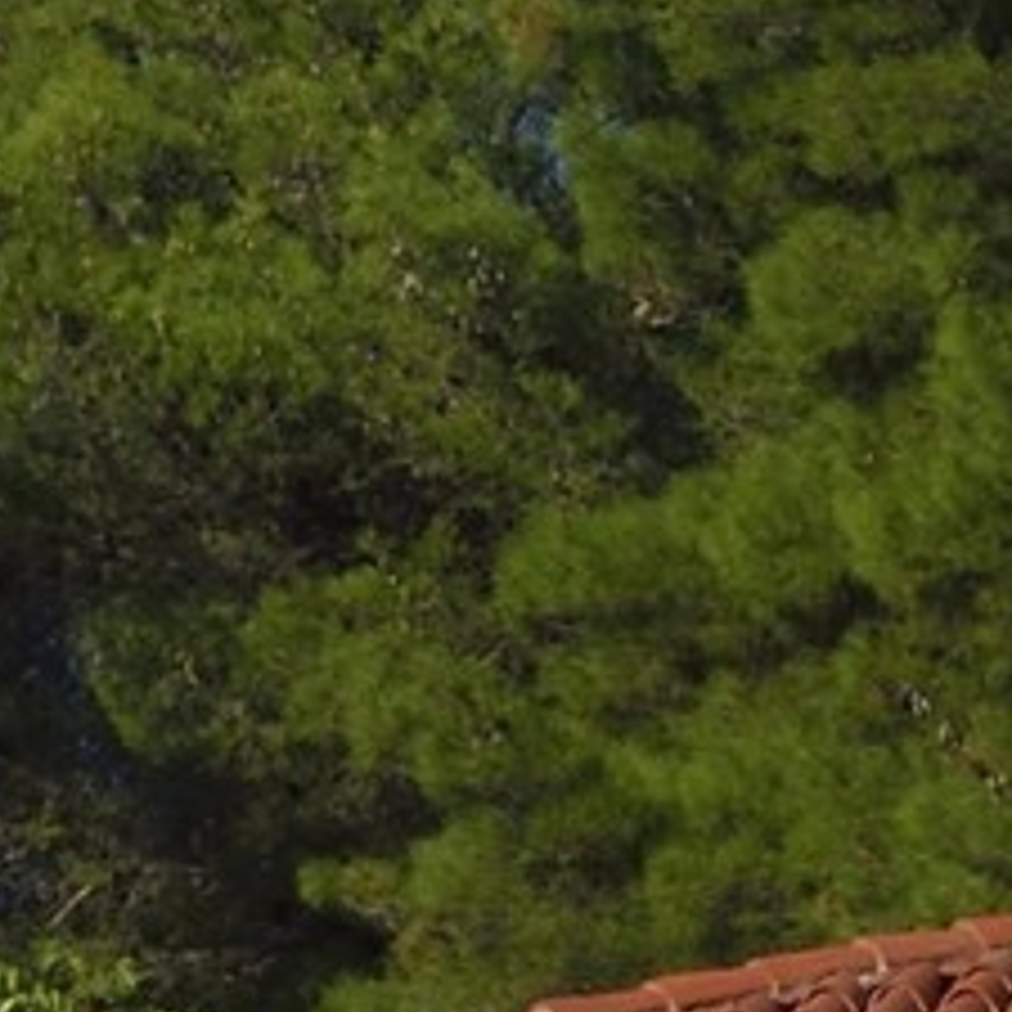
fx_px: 13793
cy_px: 3094
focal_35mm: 417
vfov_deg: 4.1
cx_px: 2960
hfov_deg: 4.1
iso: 200
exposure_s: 1/200
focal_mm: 46
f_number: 14
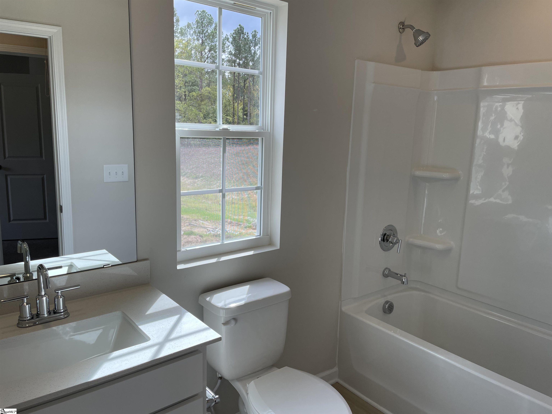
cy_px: 207
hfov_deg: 67.3
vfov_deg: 53.1
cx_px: 276
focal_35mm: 26
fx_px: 415
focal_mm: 4.2
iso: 32
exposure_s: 1/535
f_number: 1.6
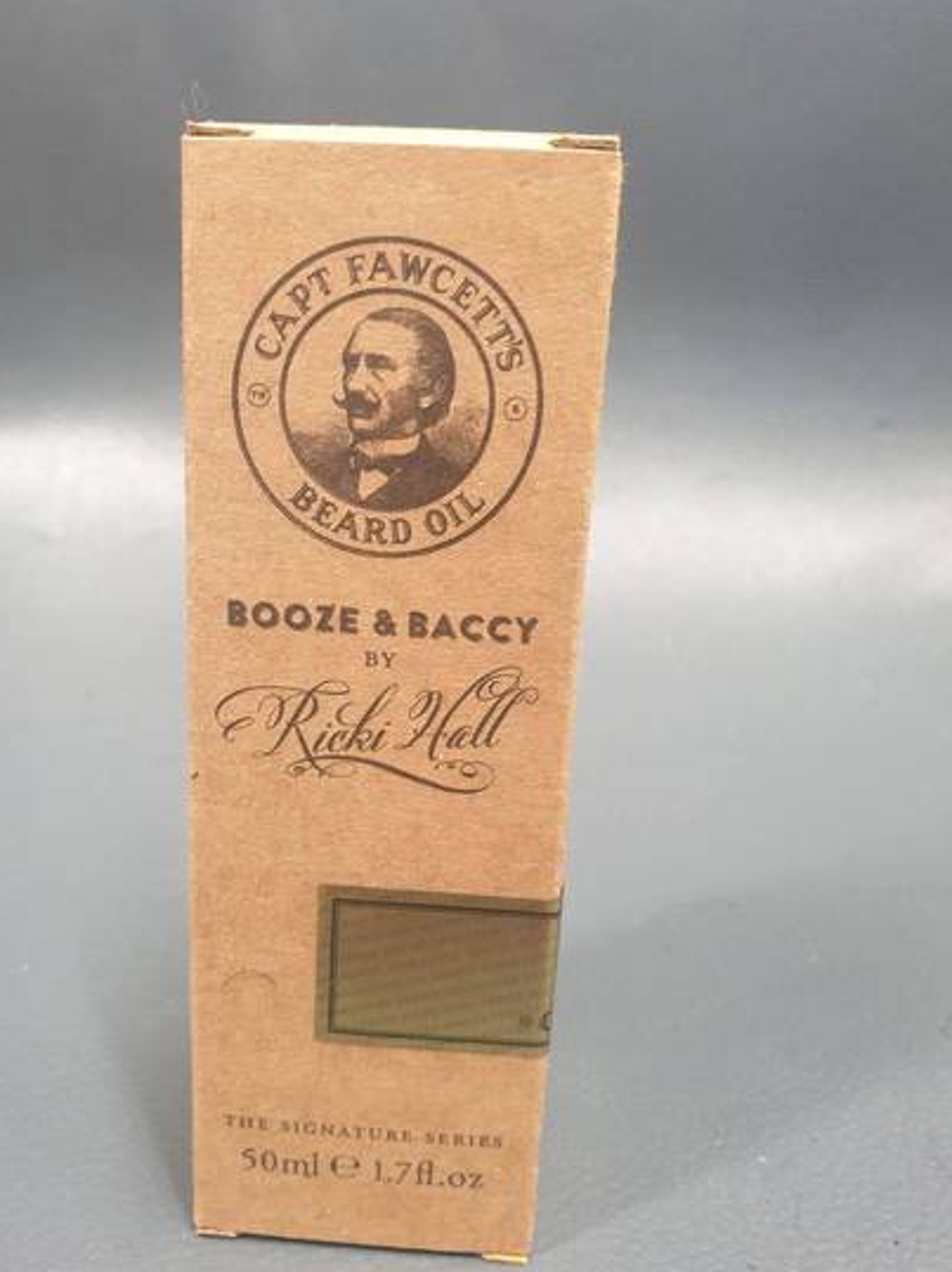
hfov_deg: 48.1
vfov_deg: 61.7
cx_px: 428
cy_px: 627
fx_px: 1064
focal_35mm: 29
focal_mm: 4.3
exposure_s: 1/20
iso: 320
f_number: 2.4
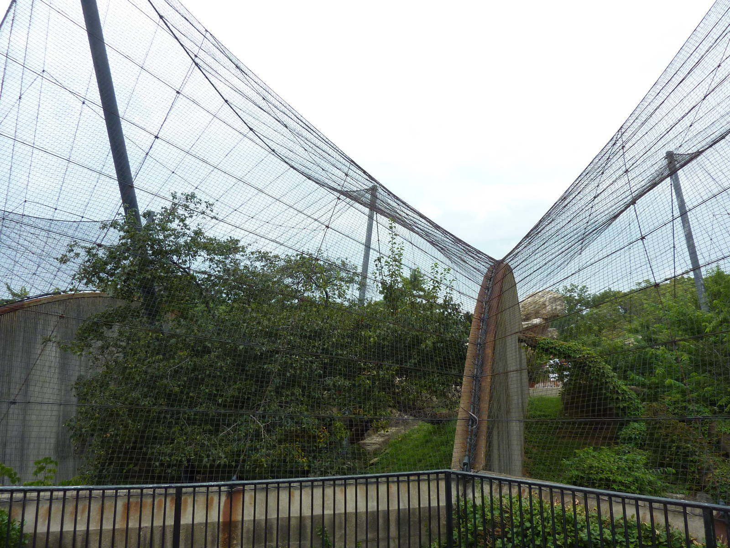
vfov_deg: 54.9
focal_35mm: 25
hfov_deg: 69.4
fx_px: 527
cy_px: 274
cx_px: 365
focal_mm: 4.1
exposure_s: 1/500
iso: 125
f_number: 3.3
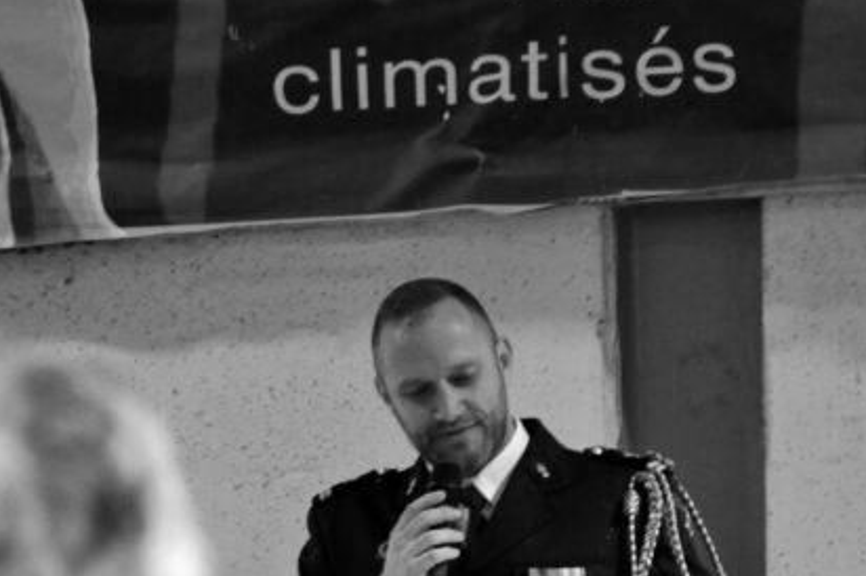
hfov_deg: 7.7
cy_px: 479
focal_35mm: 268
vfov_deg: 5.1
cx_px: 332
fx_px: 6438
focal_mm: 105
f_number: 5.6
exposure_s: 1/30
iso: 3200
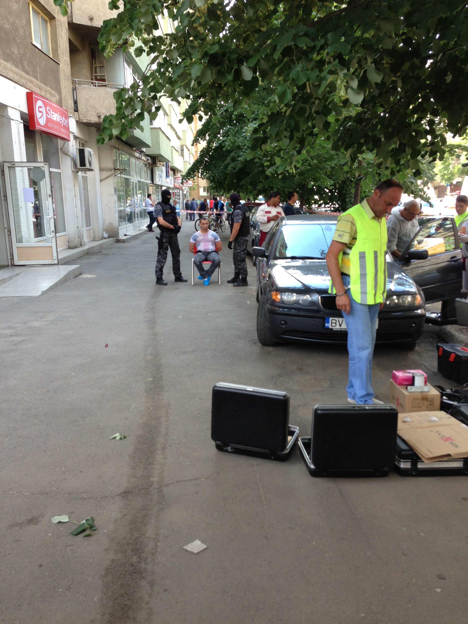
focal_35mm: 33
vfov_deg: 55.4
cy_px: 312
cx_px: 234
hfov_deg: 42.9
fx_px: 595
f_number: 2.4
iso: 50
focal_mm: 4.13
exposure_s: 1/128
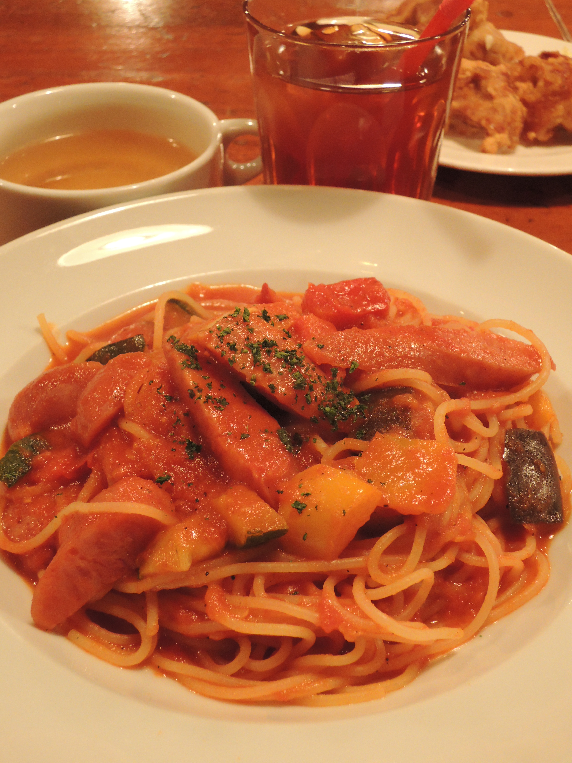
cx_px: 286
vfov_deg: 38.2
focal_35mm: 50
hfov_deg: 29.1
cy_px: 382
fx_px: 1102
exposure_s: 1/15
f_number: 3.7
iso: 640
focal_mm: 9
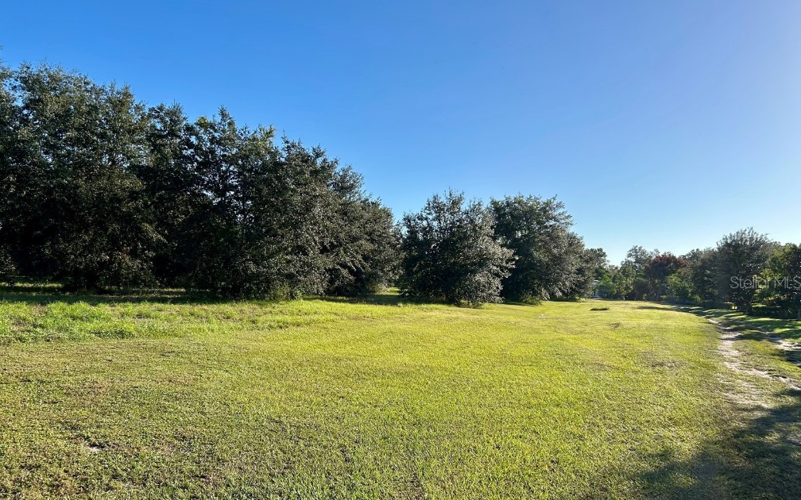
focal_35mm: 28
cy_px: 282
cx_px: 398
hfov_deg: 66.5
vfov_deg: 44.4
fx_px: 611
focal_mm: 5.7
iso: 50
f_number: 1.5
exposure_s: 1/3831
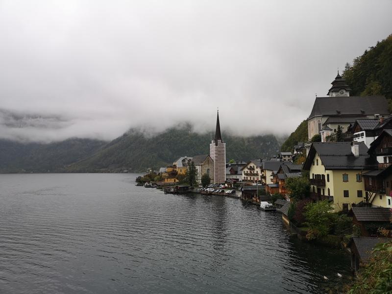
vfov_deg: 51.4
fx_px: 306
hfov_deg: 65.3
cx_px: 196
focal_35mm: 27
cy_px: 147
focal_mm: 3.95
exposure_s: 1/551
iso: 50
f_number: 1.8
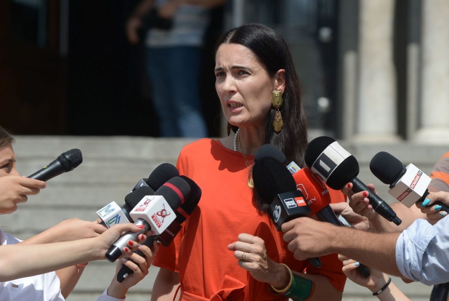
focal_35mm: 135
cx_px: 224
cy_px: 150
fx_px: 1686
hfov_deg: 15.2
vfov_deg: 10.2
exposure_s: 1/2500
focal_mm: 135
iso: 160
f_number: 3.5
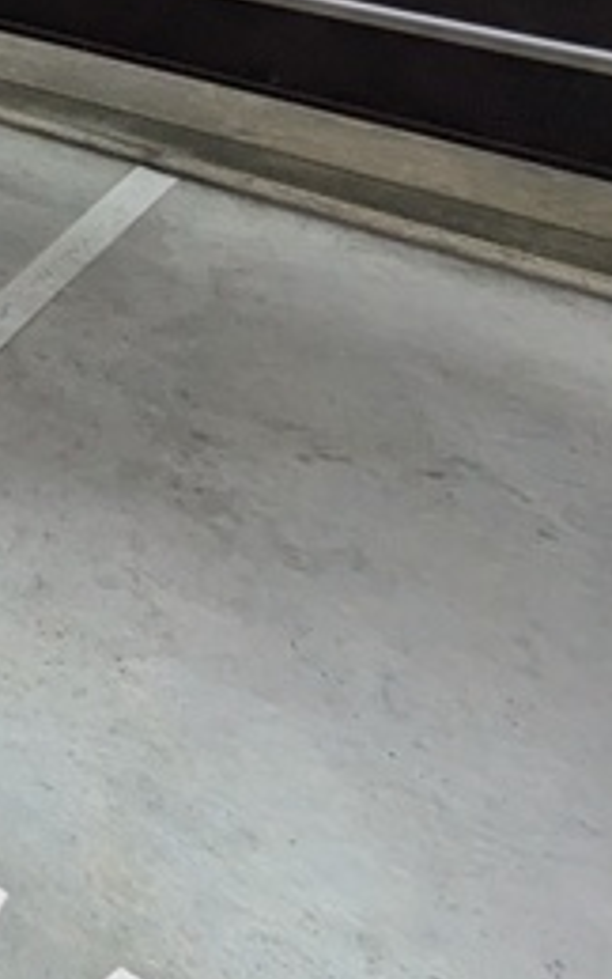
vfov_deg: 29.4
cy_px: -310
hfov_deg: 12.5
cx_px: -1109
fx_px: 1467
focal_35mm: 55
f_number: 2.2
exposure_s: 1/120
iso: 67
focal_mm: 1.83
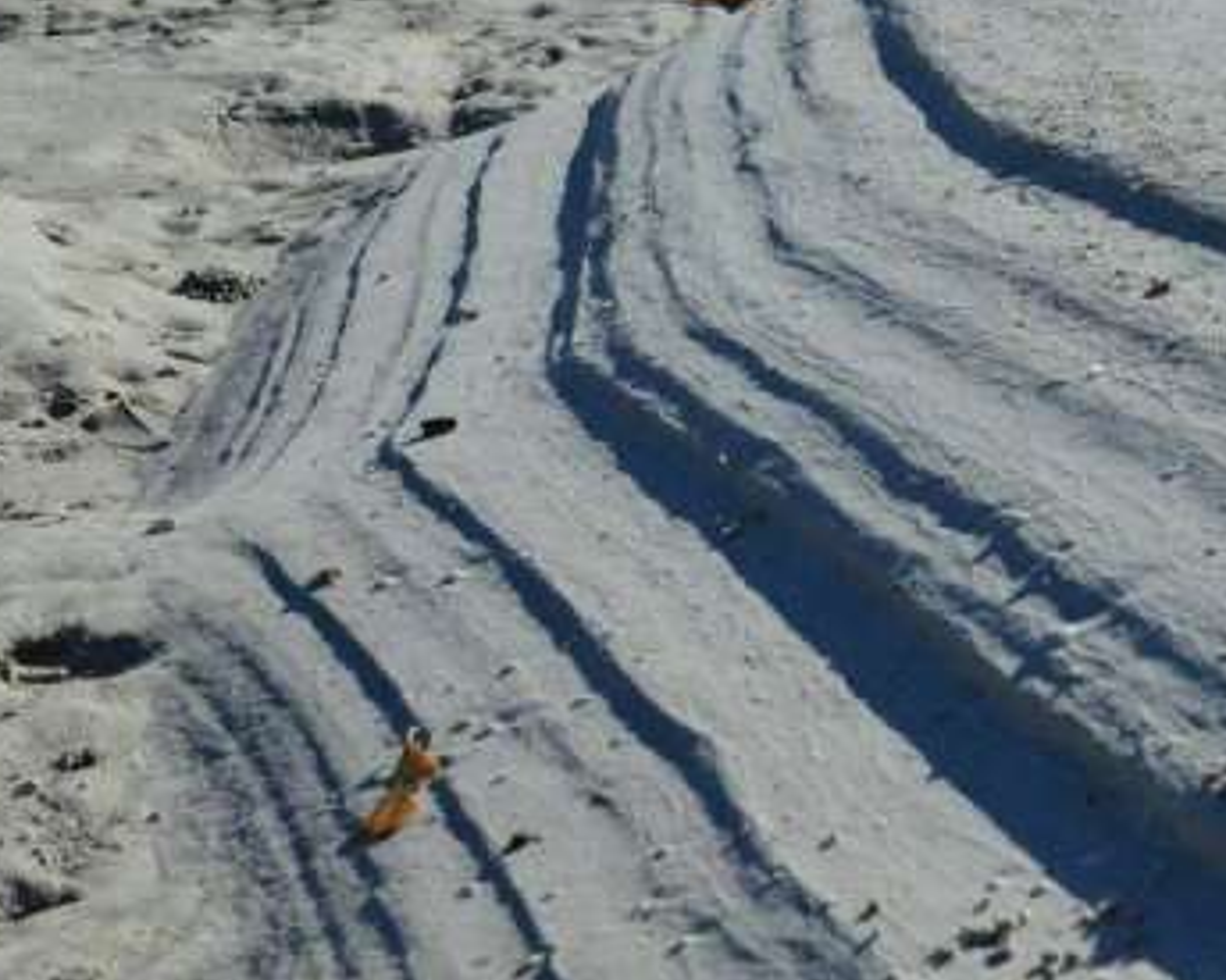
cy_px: 53
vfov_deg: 12.7
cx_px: 859
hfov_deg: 16.0
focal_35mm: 120
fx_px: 4353
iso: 250
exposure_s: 1/500
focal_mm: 55
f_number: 11
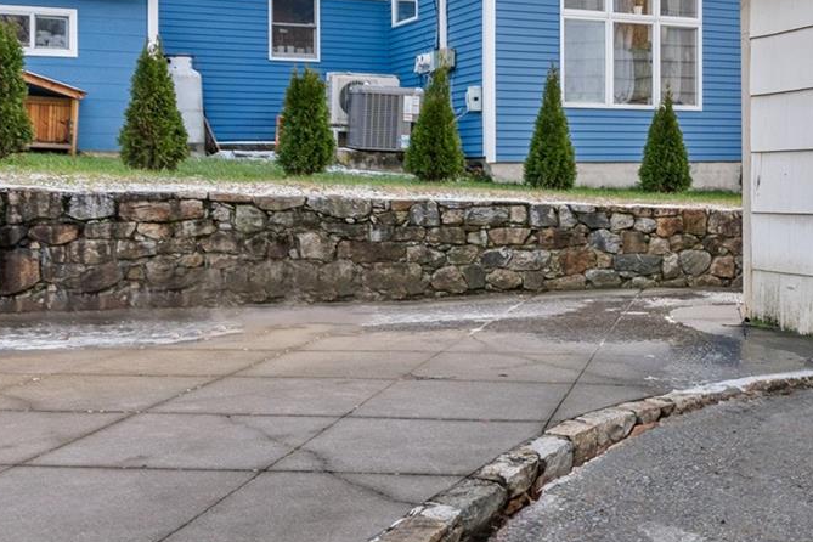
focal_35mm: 49
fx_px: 1106
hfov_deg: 38.4
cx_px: 683
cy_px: 81
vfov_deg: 26.8
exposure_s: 1/15
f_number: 8
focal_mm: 16
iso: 400
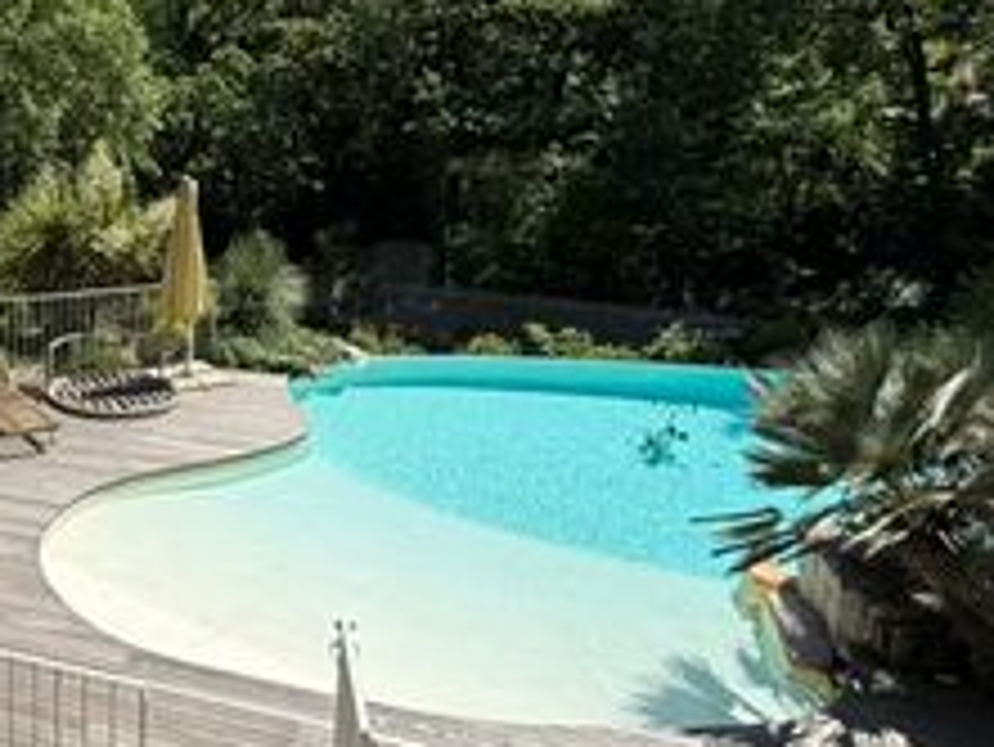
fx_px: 1092
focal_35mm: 38
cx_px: 54
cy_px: 220
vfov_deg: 37.1
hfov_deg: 43.6
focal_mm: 2.22
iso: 50
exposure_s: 1/2165
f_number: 2.2
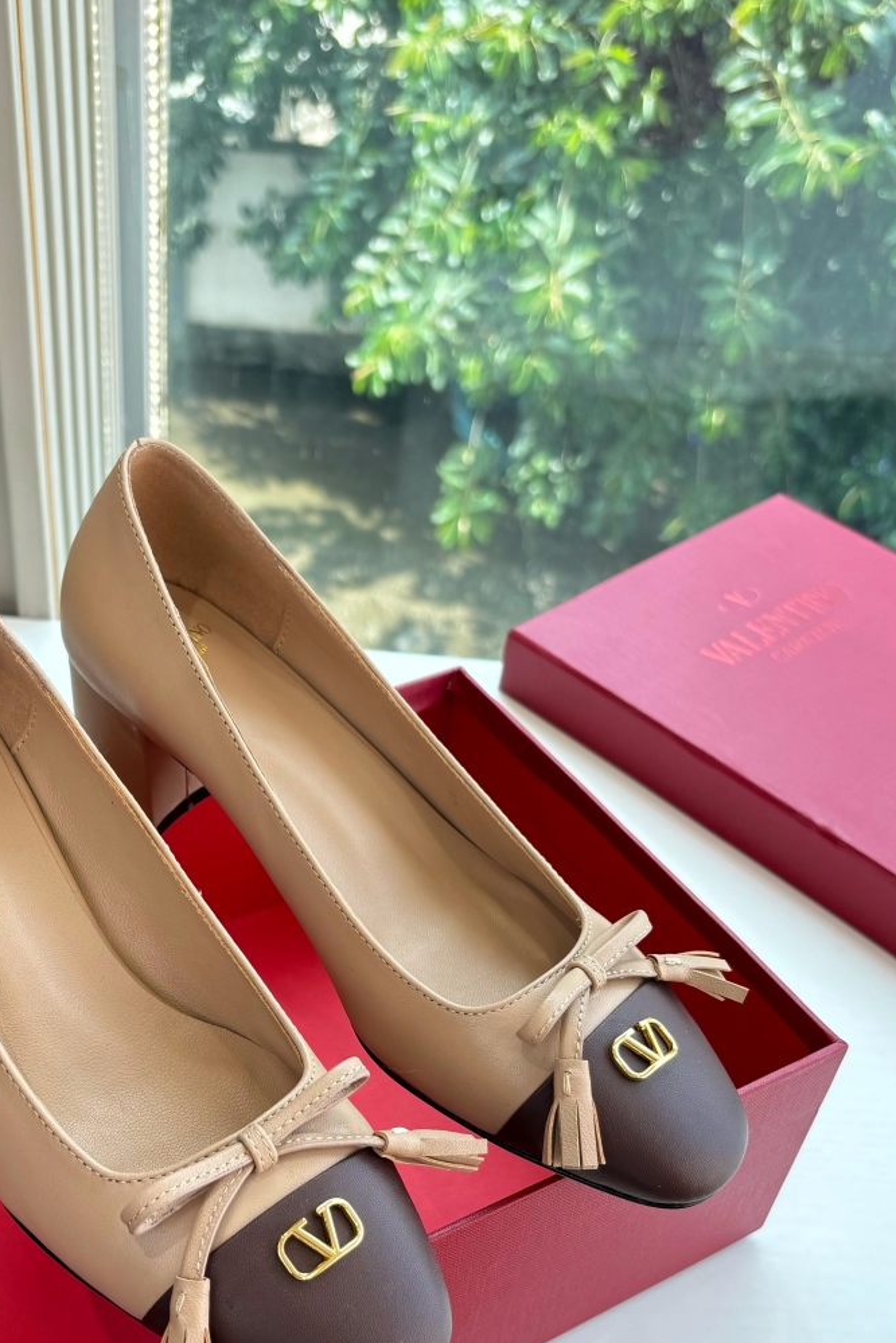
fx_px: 1455
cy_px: 840
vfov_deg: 49.1
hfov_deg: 33.9
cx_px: 300
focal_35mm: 39
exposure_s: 1/158
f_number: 1.6
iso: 40
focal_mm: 5.96
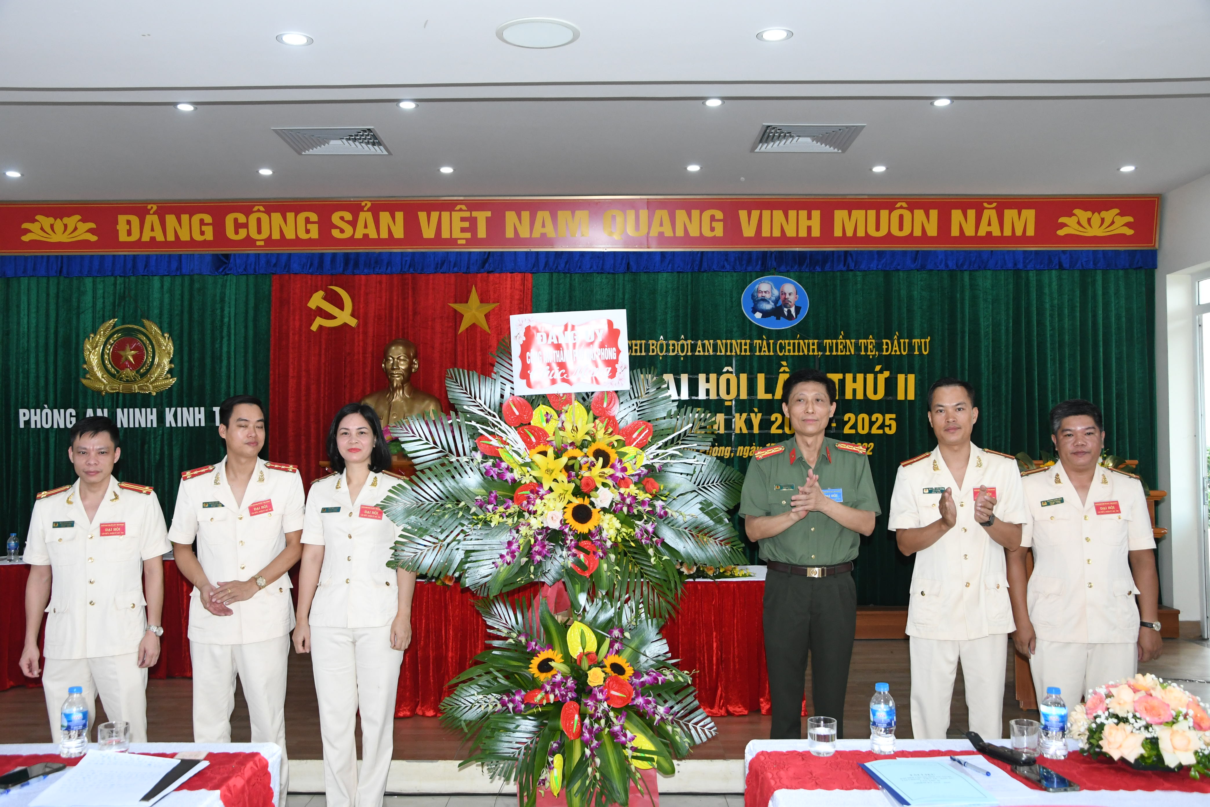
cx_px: 605
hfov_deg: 57.2
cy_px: 404
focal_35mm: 33
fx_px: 1109
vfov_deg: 40.0
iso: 1600
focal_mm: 22
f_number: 6.3
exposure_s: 1/200
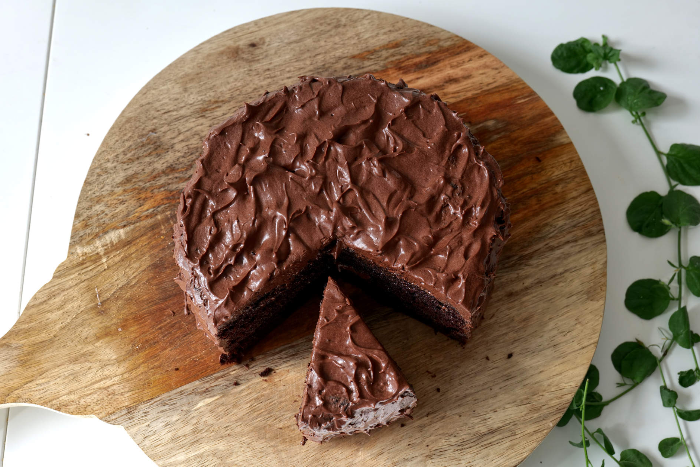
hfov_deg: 37.5
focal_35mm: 53
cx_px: 347
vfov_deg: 25.5
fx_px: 1030
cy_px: 235
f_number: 8
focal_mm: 52
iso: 200
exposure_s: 1/60
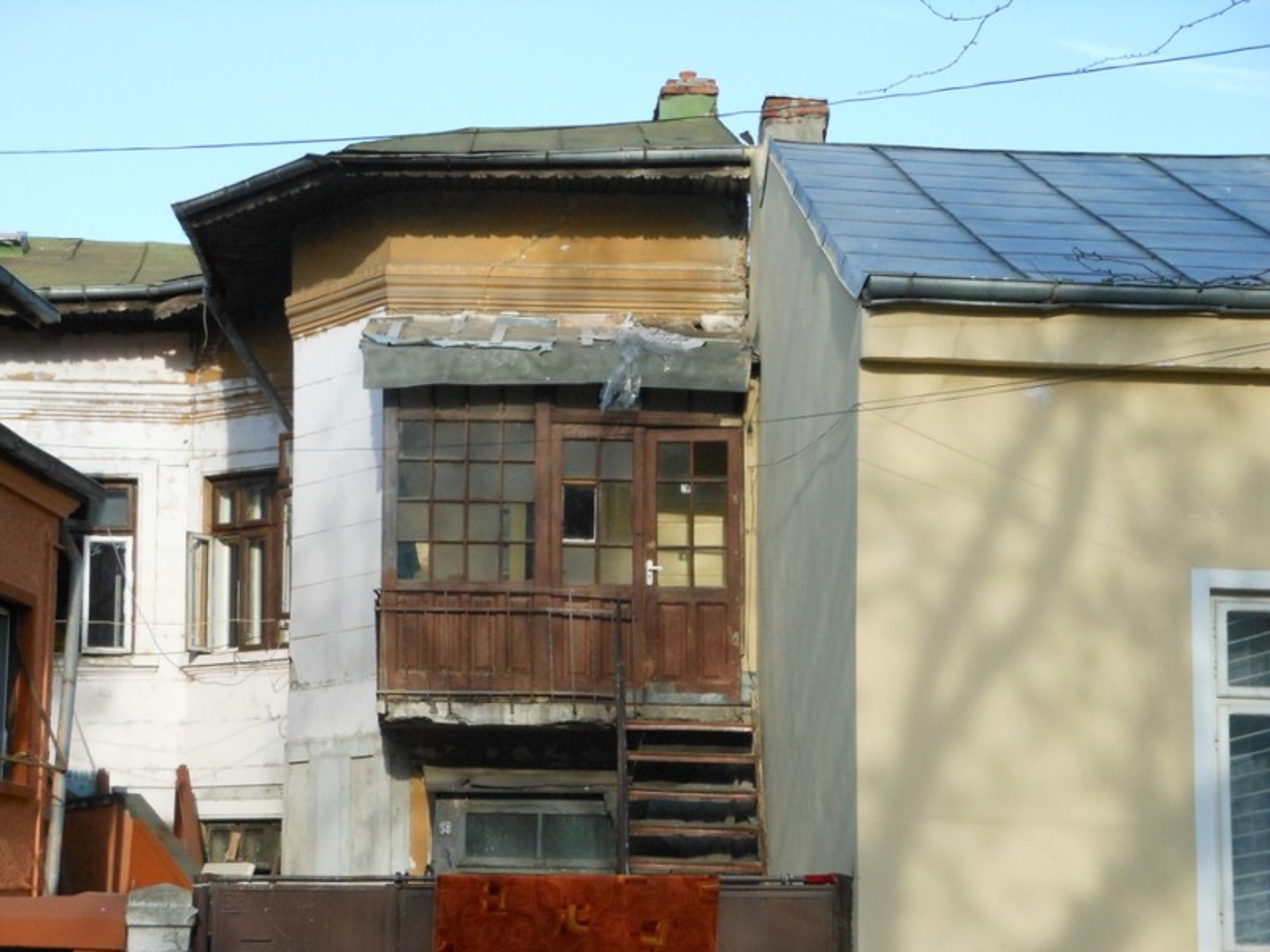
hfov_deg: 22.5
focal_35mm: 87
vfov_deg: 17.0
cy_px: 476
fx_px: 3192
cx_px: 635
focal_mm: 15.5
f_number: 4.6
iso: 400
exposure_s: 1/1000
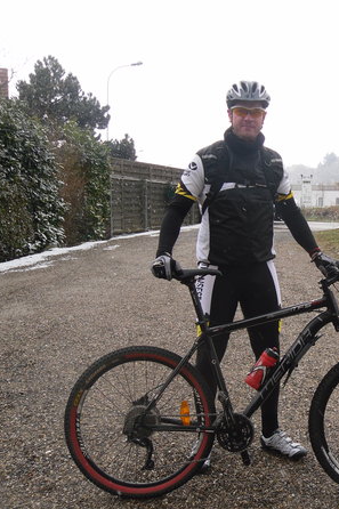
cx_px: 297
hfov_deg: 26.7
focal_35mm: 49
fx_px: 693
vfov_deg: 40.4
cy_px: 256
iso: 80
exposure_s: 1/112
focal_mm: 6.3
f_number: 3.5
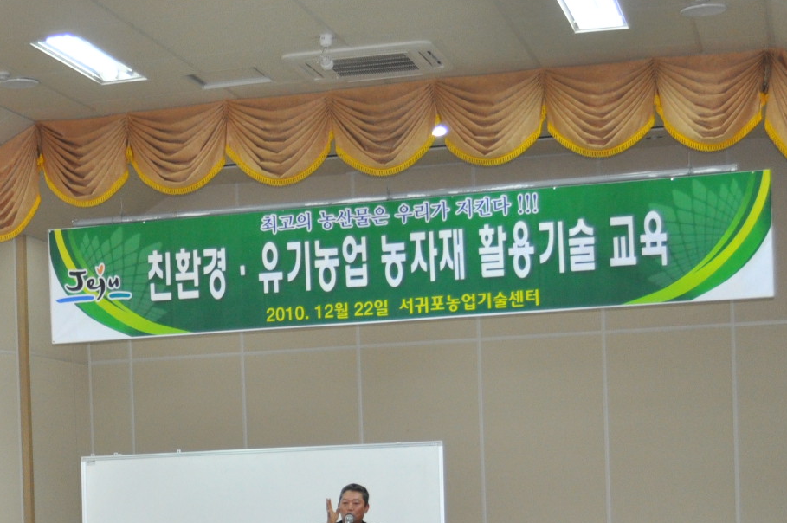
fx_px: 2009
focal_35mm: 92
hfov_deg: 21.8
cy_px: 597
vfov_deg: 14.4
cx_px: 132
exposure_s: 1/60
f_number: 4.2
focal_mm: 26
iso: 800
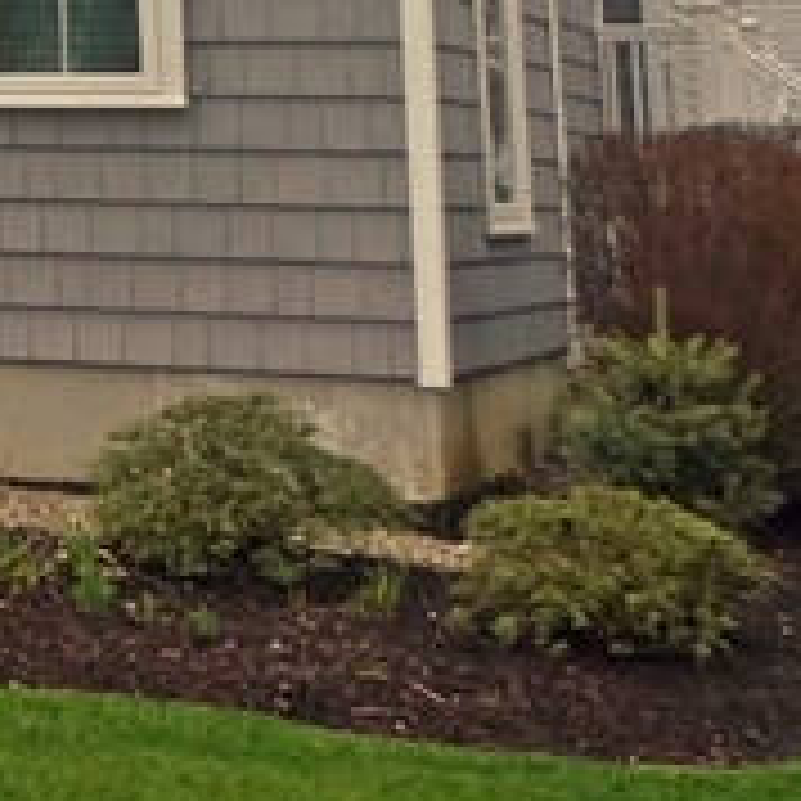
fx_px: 3194
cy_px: -576
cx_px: -693
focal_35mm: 122
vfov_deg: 13.1
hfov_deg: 12.8
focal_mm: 4.3
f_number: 4
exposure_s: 1/800
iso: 80
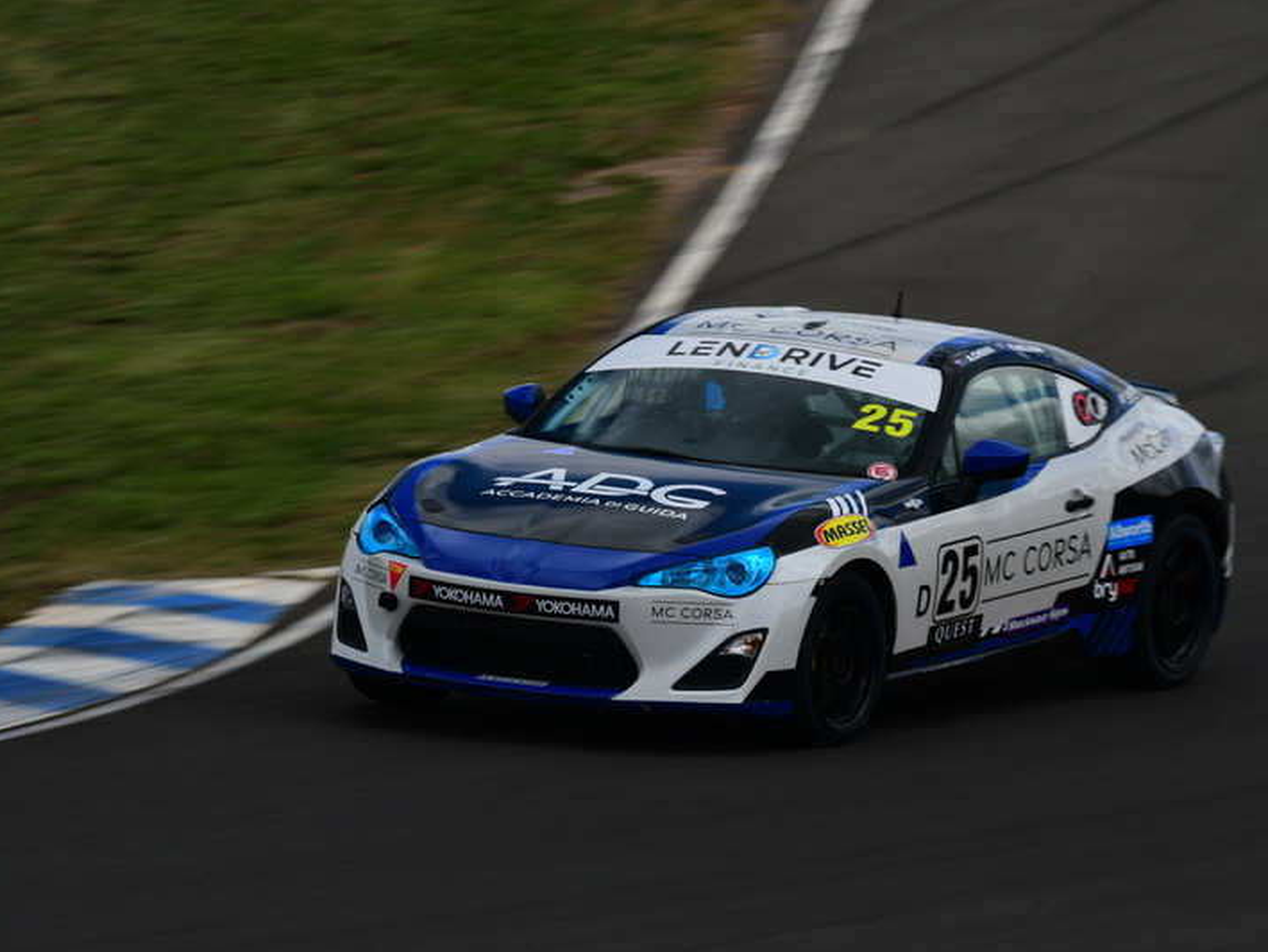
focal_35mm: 814
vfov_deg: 1.8
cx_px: 697
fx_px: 29822
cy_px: 476
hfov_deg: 2.4
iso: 100
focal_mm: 500
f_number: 14
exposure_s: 1/125
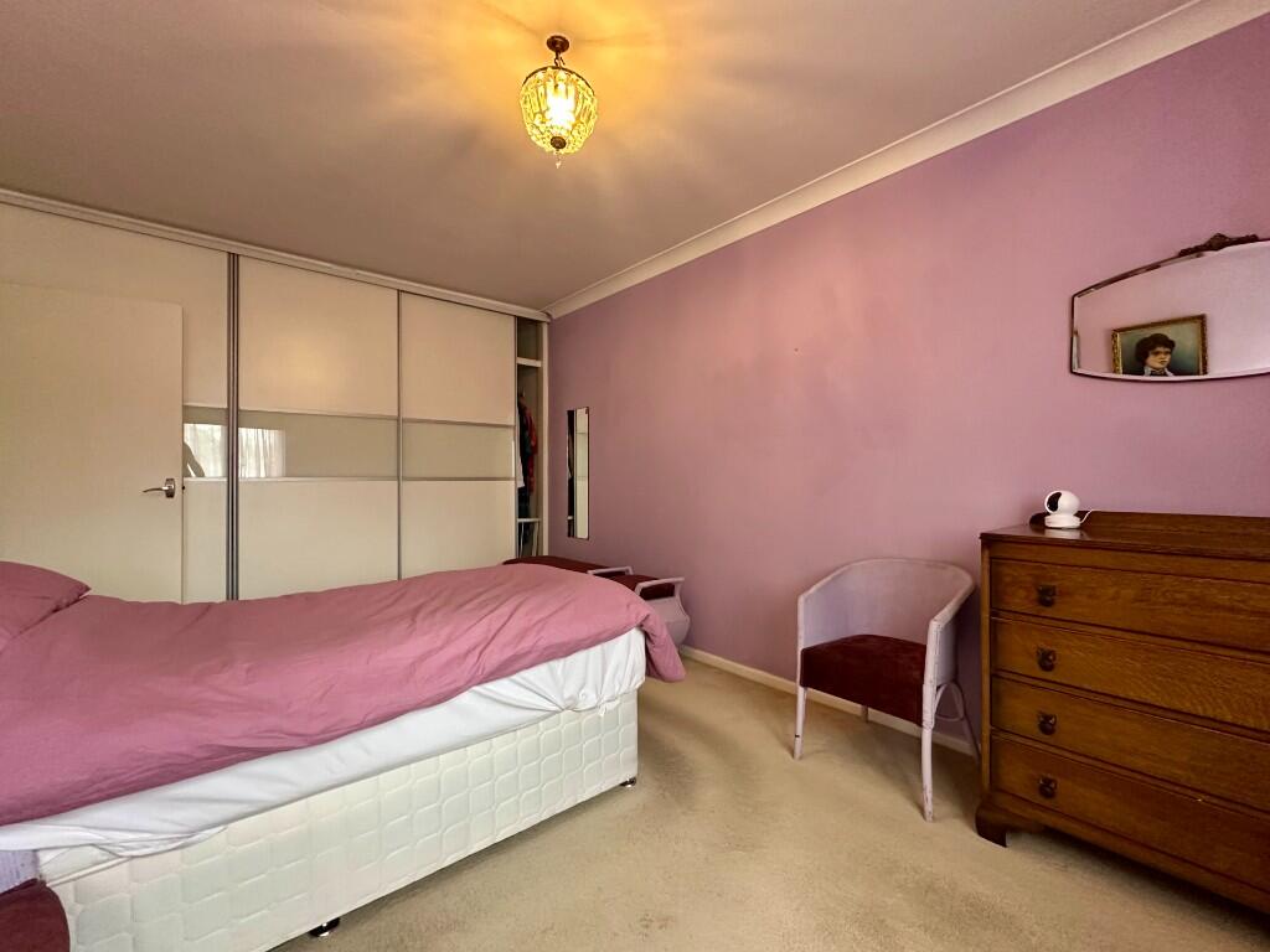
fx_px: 514
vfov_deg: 85.7
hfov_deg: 102.1
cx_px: 635
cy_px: 476
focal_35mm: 14
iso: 320
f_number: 2.2
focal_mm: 2.22
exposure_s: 1/50
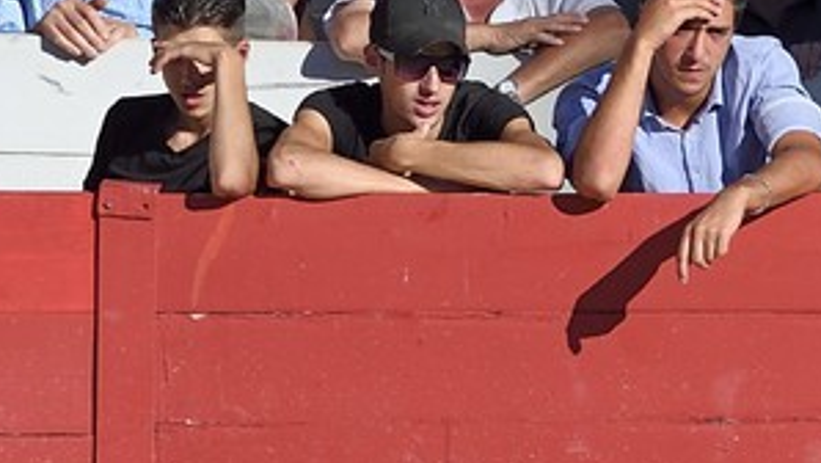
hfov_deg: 1.9
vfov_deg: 1.1
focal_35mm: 1124
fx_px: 24482
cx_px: 2116
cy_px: 361
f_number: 8
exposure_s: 1/1250
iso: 400
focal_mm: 200
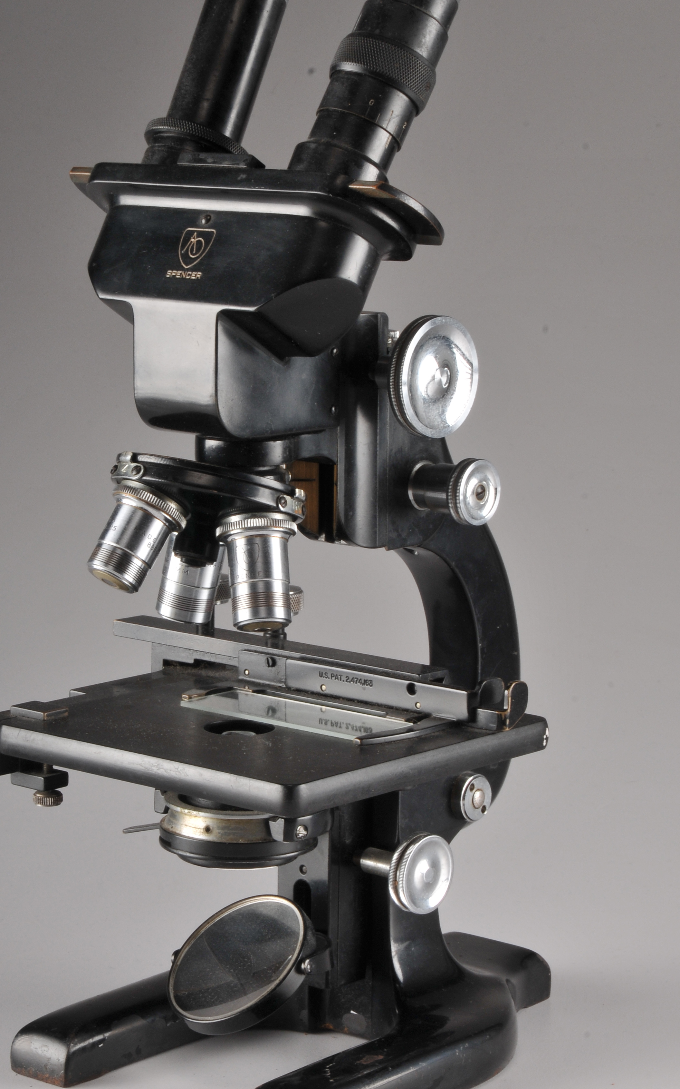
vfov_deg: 19.5
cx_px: 240
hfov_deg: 12.3
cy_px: 541
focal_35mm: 107
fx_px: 3162
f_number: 22
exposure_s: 1/250
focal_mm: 55
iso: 160
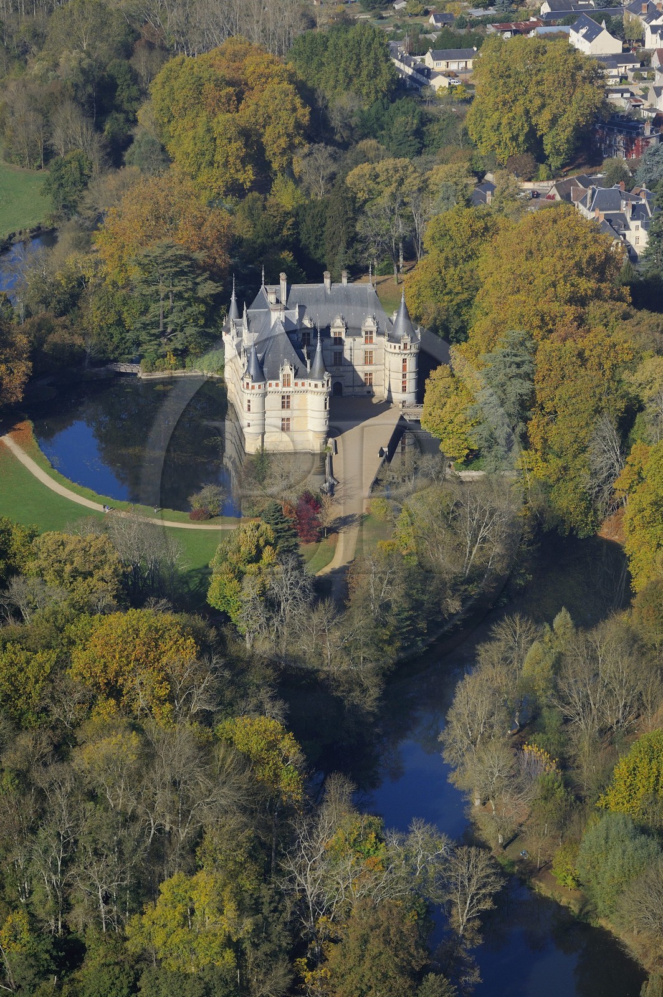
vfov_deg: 17.7
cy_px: 498
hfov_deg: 11.8
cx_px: 332
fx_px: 3210
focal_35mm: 116
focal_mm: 116
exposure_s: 1/1000
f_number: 10
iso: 400
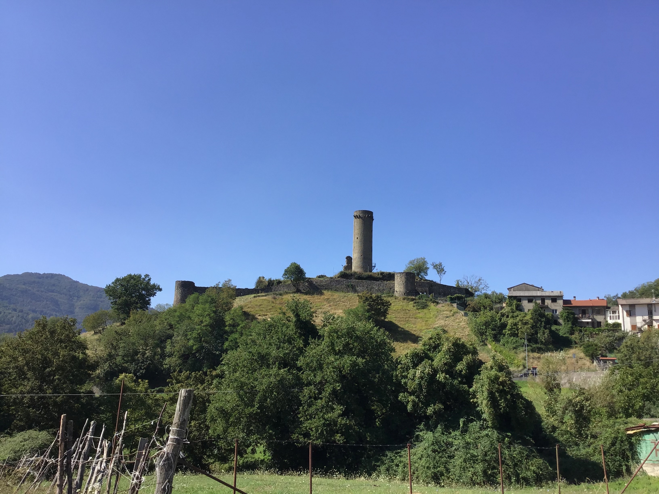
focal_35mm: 31
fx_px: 590
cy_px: 247
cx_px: 330
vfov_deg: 45.4
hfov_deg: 58.4
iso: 25
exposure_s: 1/1131
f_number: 2.4
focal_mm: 3.3
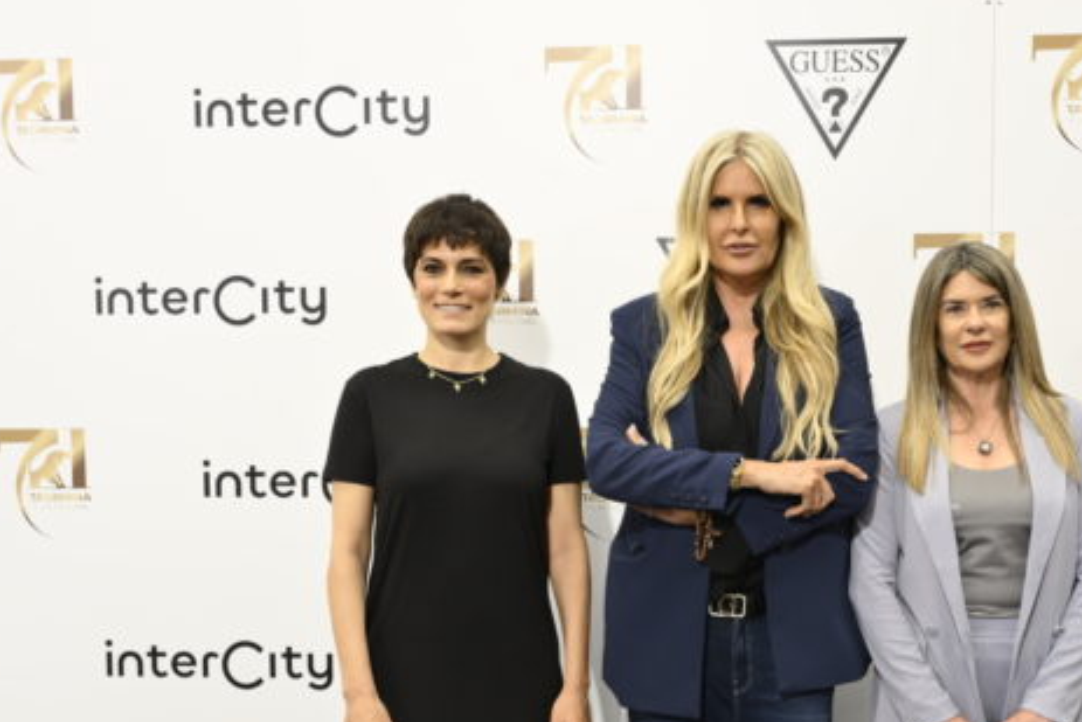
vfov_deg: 28.4
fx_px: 1413
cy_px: 516
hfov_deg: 41.7
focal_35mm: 47
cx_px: 650
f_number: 4
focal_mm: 29
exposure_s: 1/100
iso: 800
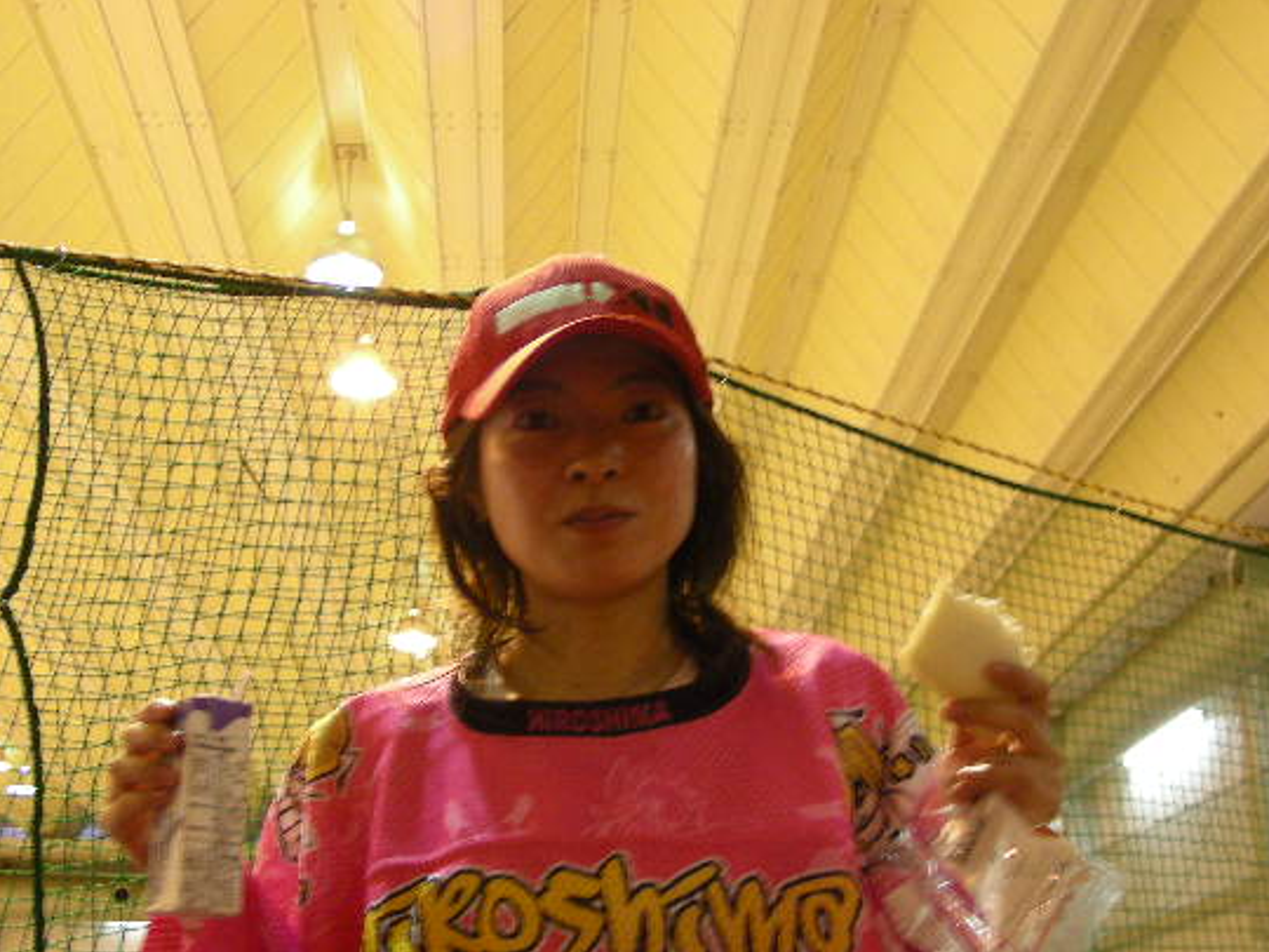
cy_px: 522
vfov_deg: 32.2
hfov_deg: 42.1
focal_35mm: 45
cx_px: 599
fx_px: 1650
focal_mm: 6.3
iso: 200
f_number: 3.5
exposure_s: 1/8.9
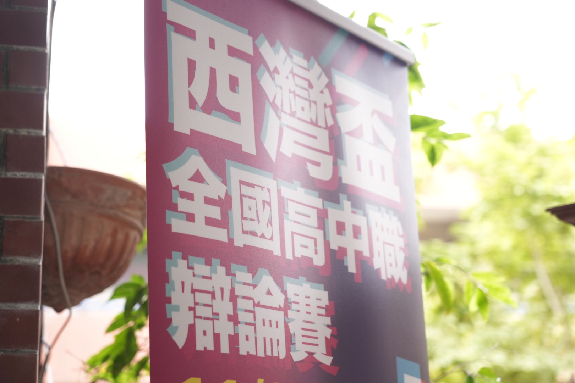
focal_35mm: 65
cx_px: 288
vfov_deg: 20.9
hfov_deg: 31.0
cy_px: 192
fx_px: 1038
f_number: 4
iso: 1000
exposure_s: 1/160
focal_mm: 65
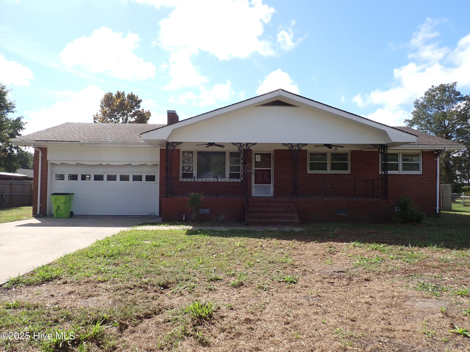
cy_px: 176
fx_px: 339
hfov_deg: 69.4
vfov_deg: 54.9
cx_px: 235
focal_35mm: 25
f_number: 2.8
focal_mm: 4.5
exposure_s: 1/800
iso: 100
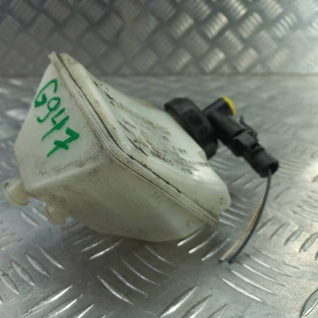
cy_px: 160
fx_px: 312
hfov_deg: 53.8
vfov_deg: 54.0
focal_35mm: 30
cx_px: 135
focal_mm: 4.6
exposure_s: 1/50
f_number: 1.8
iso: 64
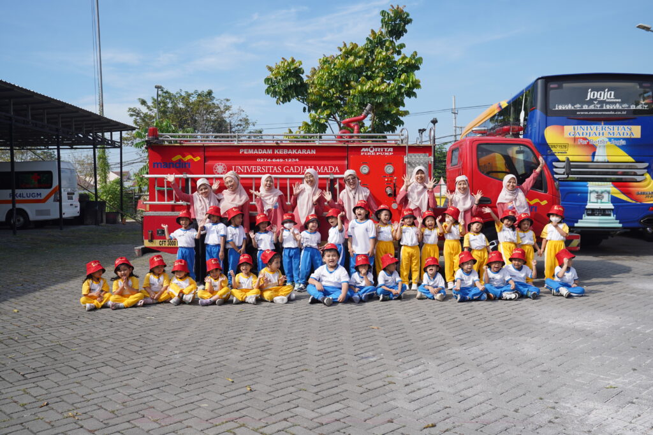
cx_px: 326
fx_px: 599
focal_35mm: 33
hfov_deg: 57.2
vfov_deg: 40.0
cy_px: 218
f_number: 5.6
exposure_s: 1/320
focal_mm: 33
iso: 100
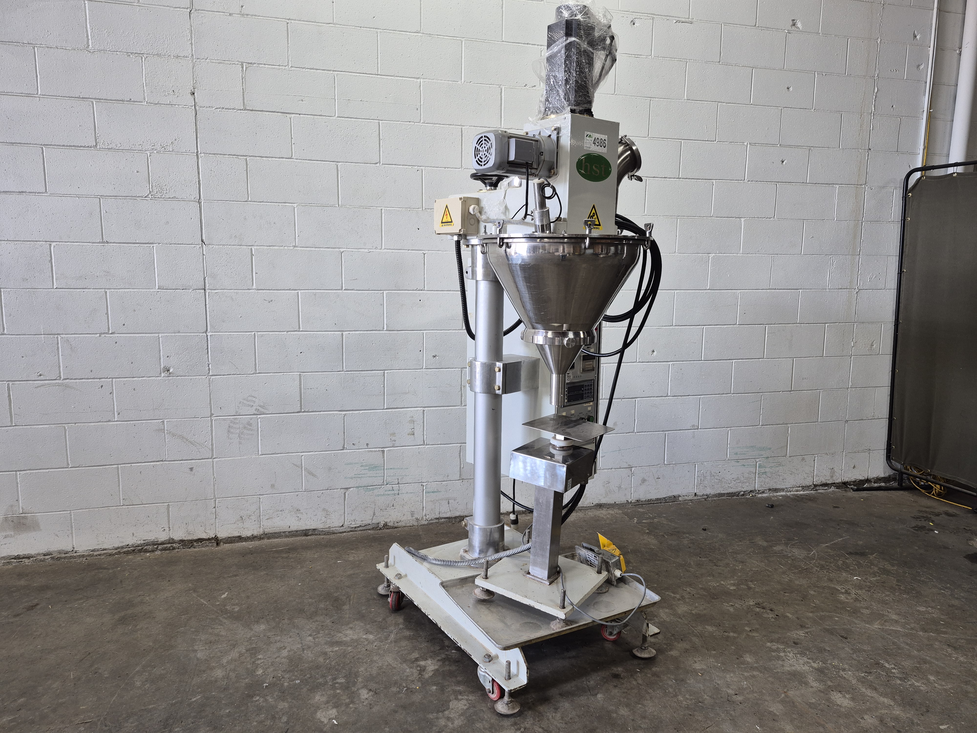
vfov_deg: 58.9
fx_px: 649
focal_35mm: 23
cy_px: 366
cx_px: 488
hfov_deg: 73.9
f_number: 1.8
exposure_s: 1/120
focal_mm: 5.4
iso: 125
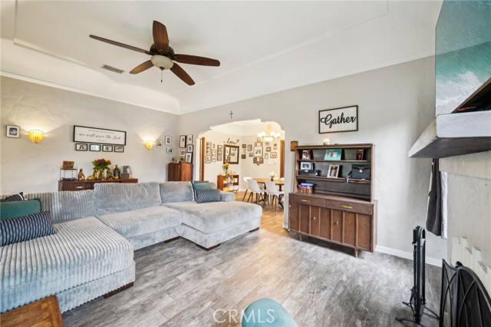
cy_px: 164
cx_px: 246
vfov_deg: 85.4
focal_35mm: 13
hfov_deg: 108.4
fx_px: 177
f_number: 7.1
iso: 400
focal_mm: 13
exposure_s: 1/3.33
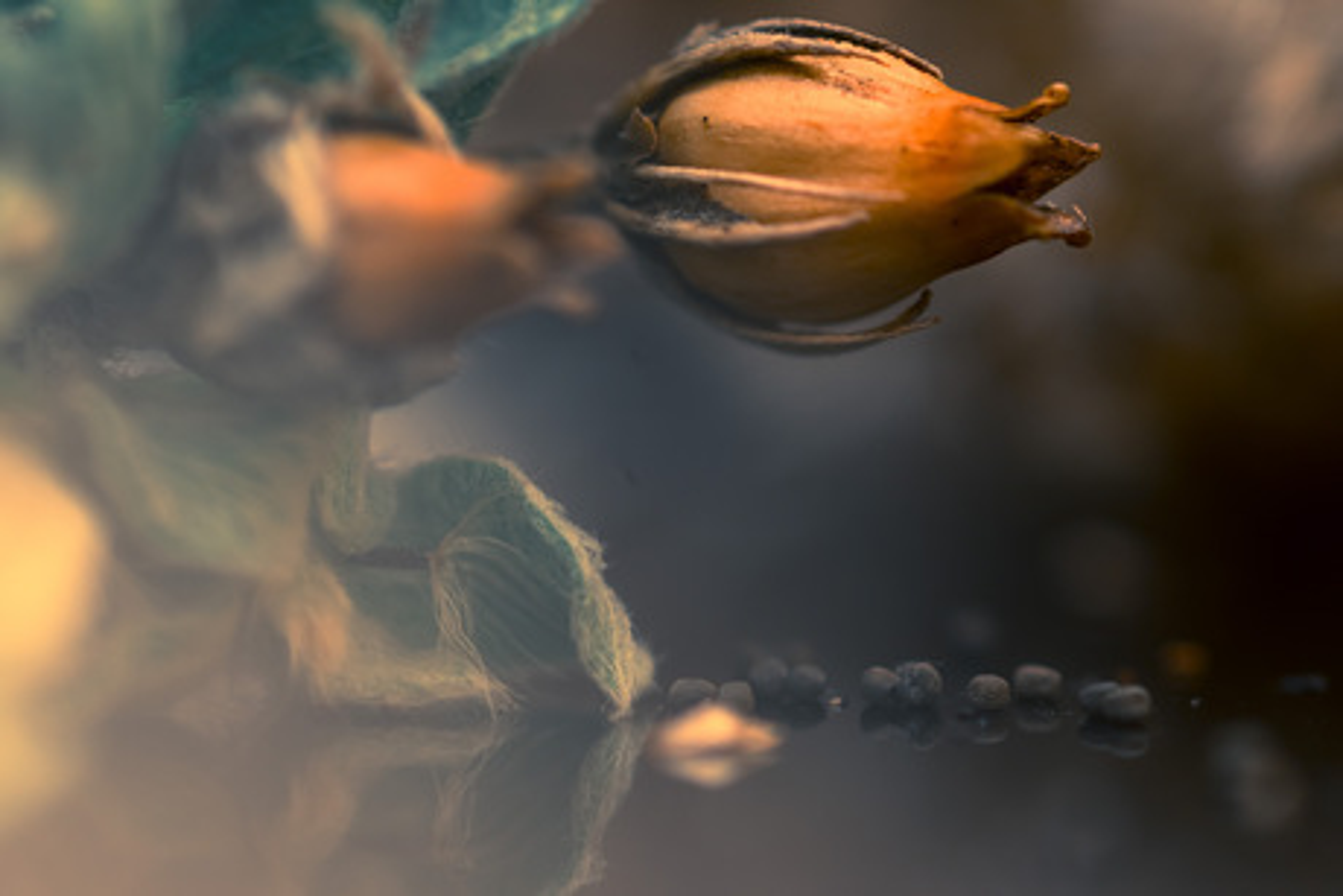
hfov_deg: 13.0
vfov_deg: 8.7
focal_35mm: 158
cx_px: 672
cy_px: 448
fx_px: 5877
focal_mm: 105
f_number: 4
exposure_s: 10
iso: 200
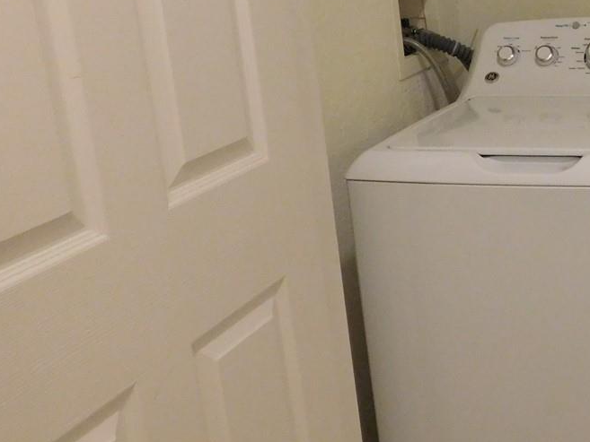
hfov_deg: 30.5
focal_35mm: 56
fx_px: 955
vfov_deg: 25.9
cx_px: 656
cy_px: 136
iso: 400
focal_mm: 4
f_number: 3
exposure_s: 1/30
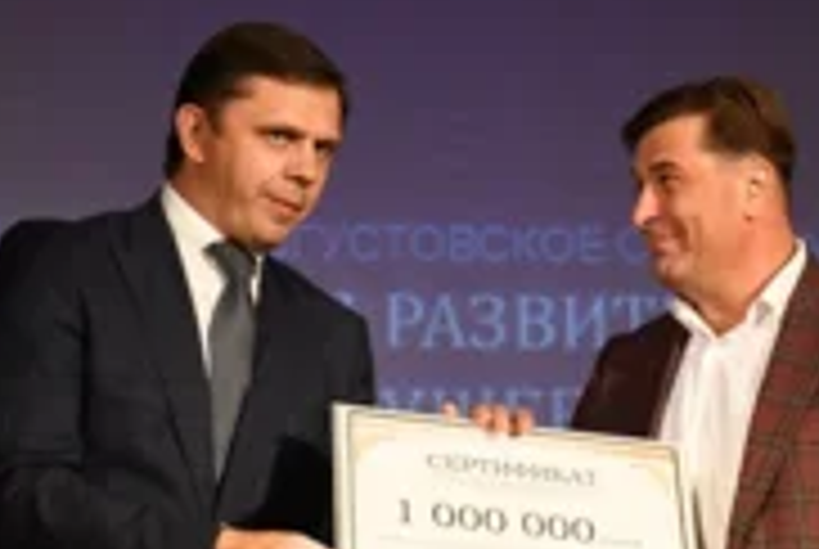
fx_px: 3600
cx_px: 666
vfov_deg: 8.7
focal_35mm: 158
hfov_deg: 12.9
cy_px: 457
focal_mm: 48
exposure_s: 1/200
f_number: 5.6
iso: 3200
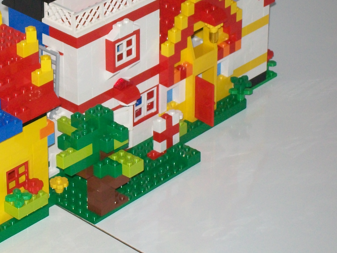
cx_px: 78
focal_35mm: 169
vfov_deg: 8.8
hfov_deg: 11.7
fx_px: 1646
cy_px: 59
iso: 160
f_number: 4.9
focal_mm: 18.3
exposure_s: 1/125
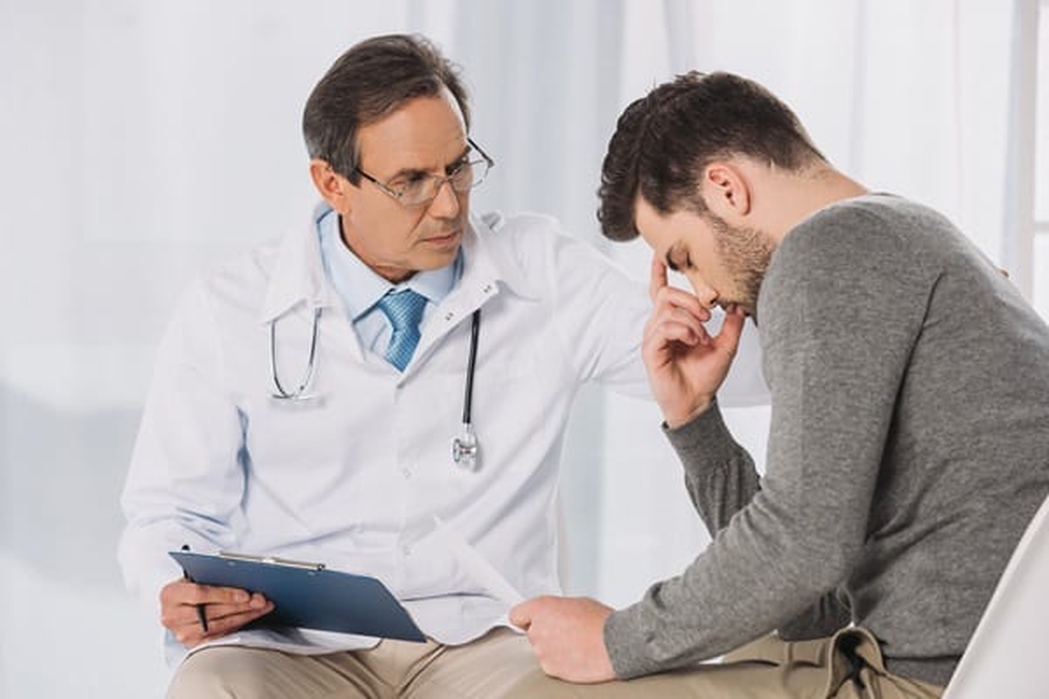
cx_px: 524
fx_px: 3788
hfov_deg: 15.8
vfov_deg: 10.5
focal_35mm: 130
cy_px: 350
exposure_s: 1/160
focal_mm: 130
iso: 125
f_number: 5
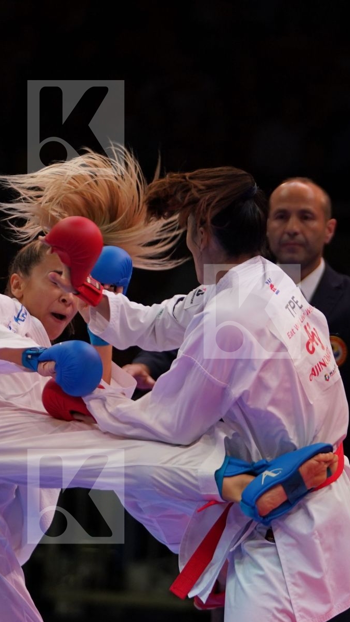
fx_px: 6268
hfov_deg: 3.2
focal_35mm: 380
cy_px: 312
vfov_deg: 5.7
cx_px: 76
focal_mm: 161
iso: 500
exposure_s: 1/1000
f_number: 2.8
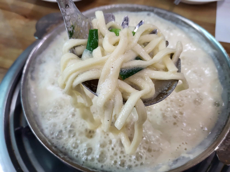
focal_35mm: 26
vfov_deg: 53.1
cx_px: 115
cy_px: 86
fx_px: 173
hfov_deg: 67.3
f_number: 1.8
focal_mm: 4.25
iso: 320
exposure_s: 1/120
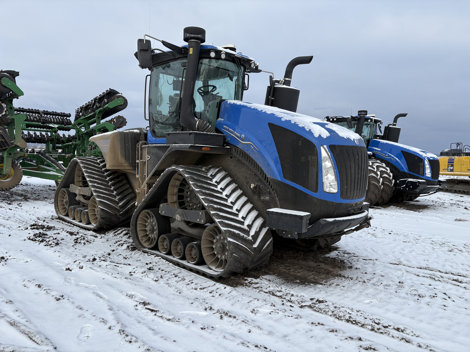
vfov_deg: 53.1
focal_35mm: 26
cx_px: 235
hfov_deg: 67.3
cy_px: 176
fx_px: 353
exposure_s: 1/1287
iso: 50
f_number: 1.6
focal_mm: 5.96
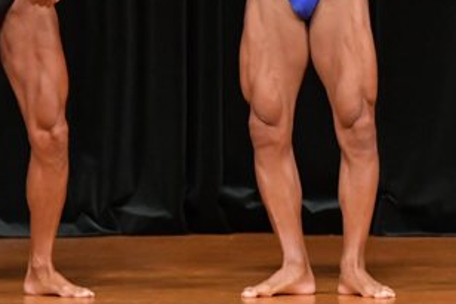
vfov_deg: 1.9
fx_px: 9064
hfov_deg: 2.9
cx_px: 321
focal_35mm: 716
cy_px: -15
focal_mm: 190
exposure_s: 1/400
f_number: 5.6
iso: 5000
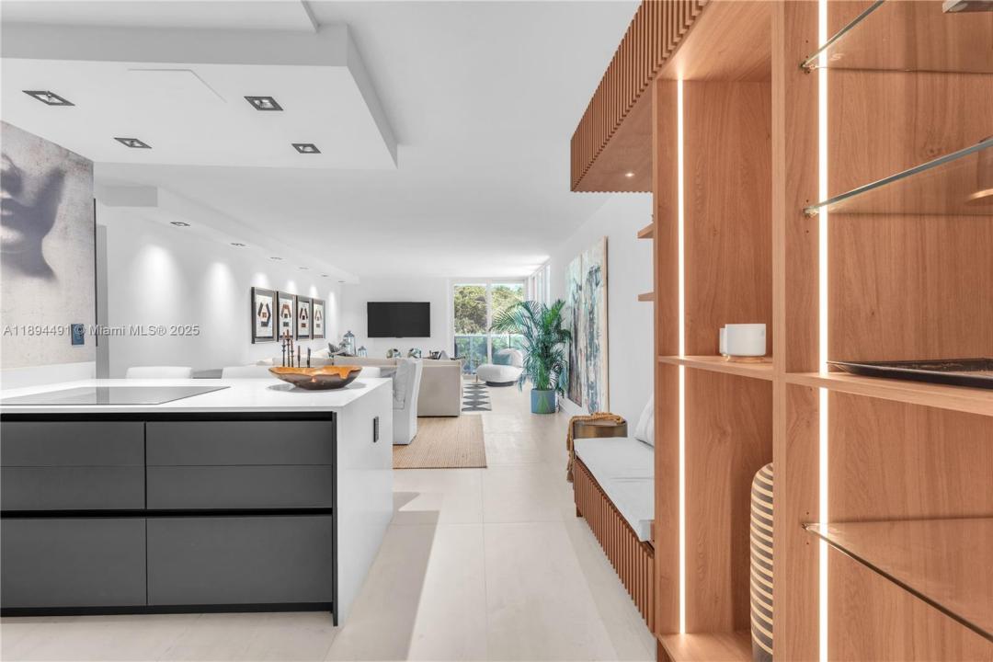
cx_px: 496
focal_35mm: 16
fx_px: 439
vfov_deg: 74.1
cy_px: 331
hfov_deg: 97.1
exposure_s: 1/3
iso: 320
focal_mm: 15.9
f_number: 9
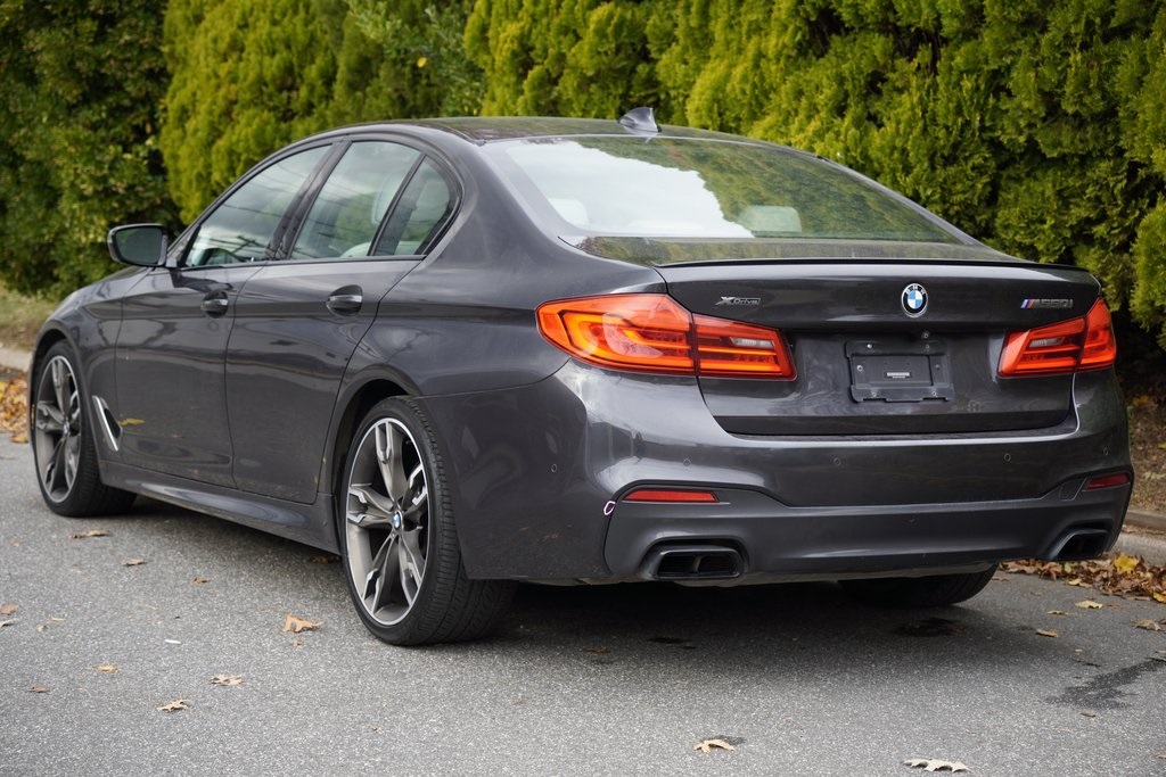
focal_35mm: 67
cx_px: 583
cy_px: 388
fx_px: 2167
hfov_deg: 30.1
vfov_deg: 20.3
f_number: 3.2
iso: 100
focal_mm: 44.6
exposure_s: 1/100
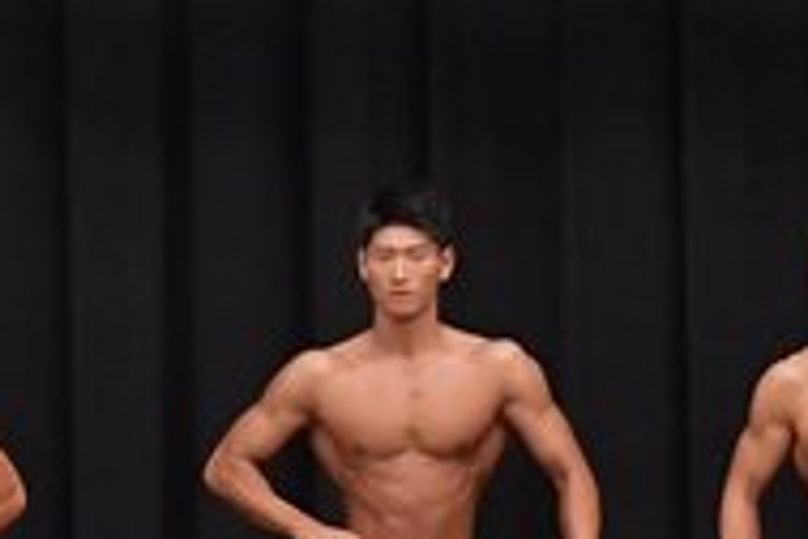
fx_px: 10795
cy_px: 475
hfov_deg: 4.3
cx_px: -96
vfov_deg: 2.9
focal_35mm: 481
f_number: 5.6
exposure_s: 1/400
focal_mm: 78
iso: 6400
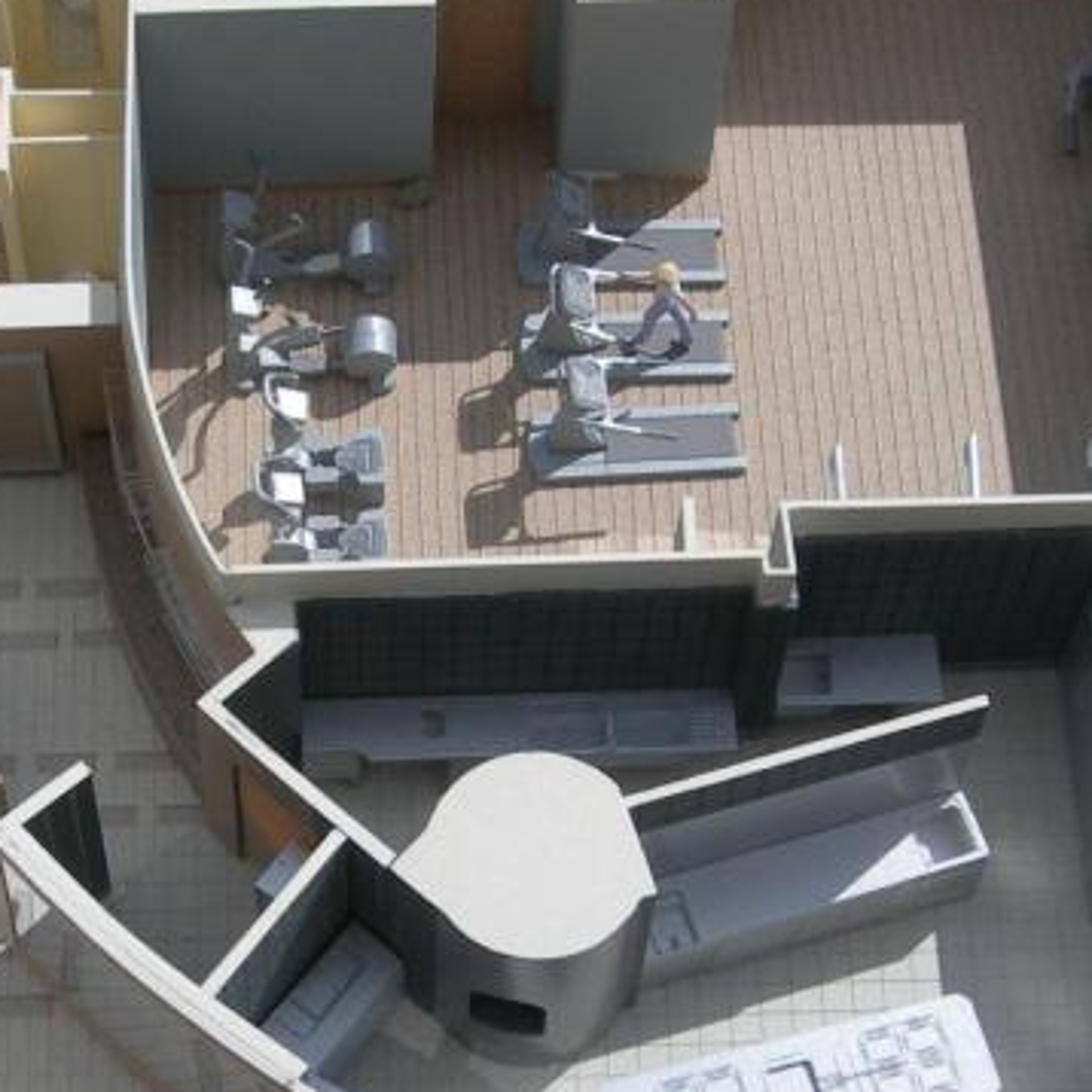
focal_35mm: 96
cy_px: 735
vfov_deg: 18.1
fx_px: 3426
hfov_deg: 17.9
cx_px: 177
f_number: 4.8
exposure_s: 1/1152
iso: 50
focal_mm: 7.8
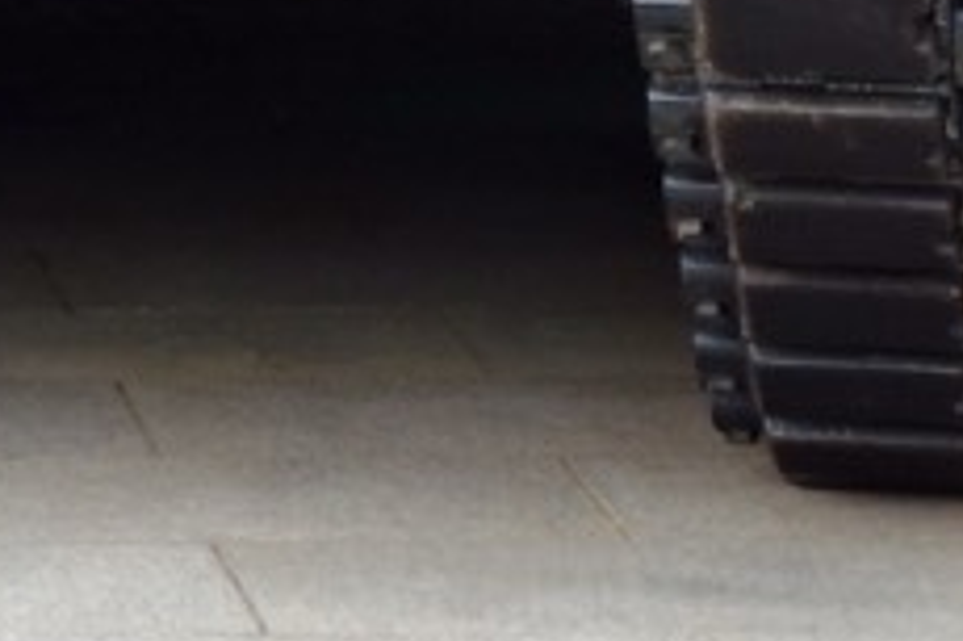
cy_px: -938
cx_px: -494
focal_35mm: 240
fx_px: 6415
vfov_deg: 5.5
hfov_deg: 8.4
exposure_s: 1/320
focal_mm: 16.99
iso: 200
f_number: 3.2
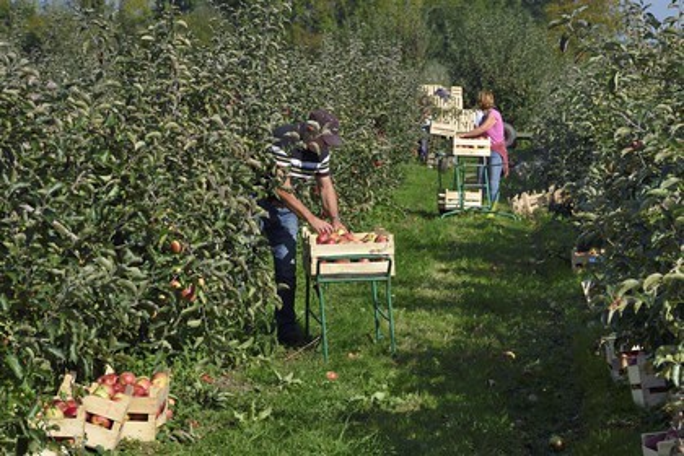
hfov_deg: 15.2
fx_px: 2565
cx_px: 342
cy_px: 228
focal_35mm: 135
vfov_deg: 10.2
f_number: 11
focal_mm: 135
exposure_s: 1/250
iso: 200
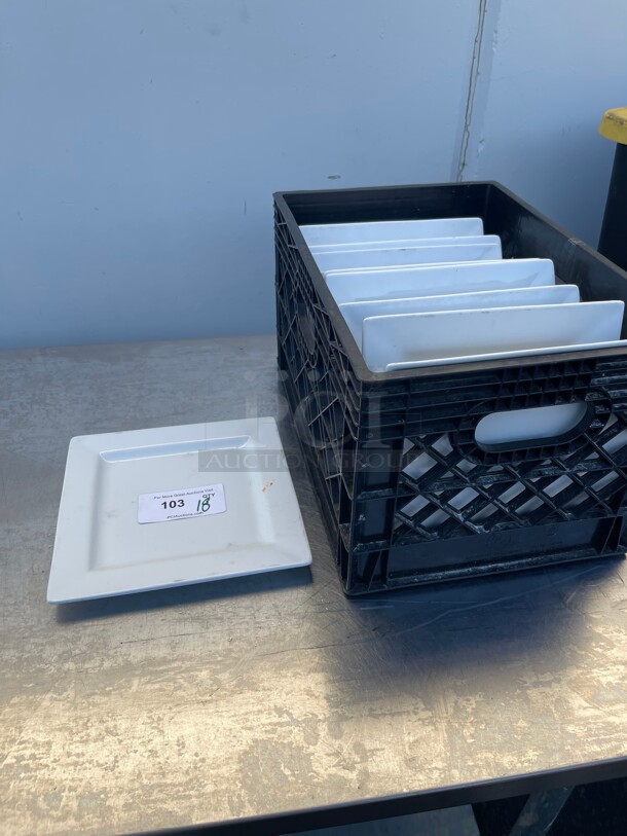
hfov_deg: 53.1
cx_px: 314
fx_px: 628
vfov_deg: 67.3
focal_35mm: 26
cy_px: 418
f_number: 1.6
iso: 32
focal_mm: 5.1
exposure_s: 1/1078
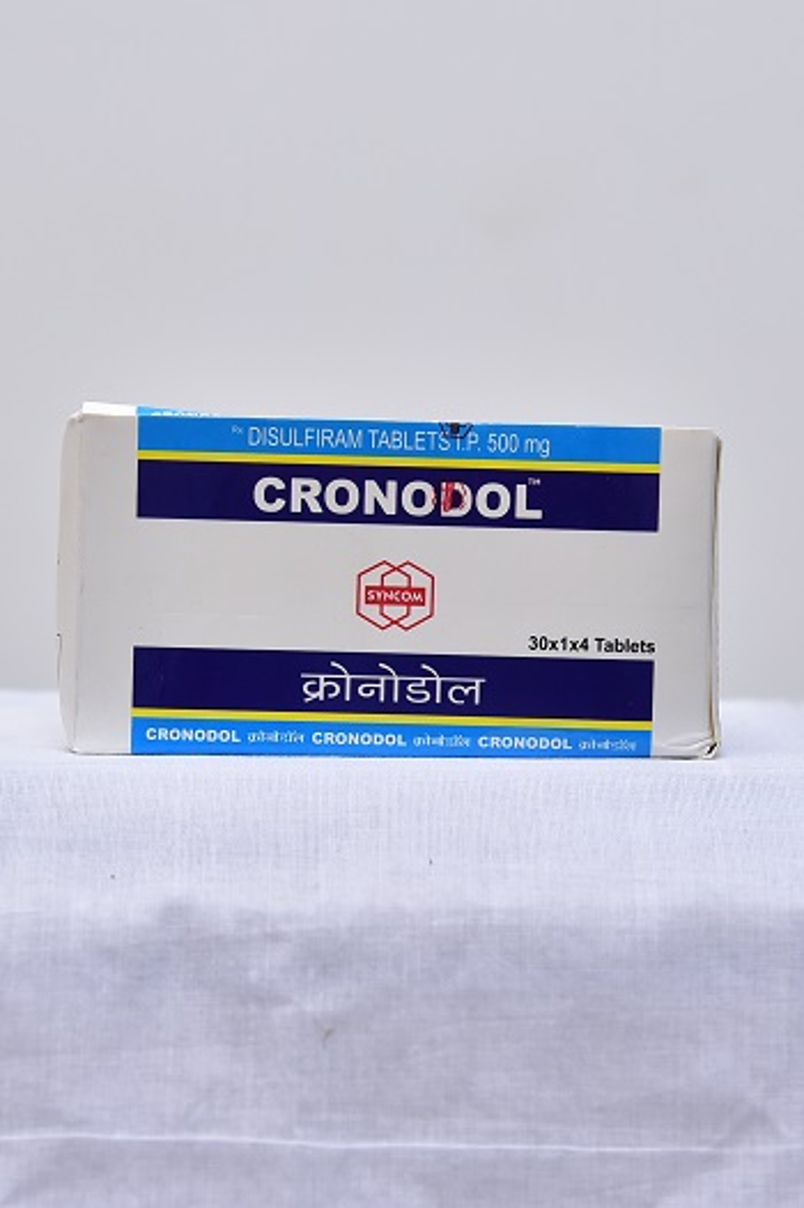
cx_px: 402
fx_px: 1845
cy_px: 604
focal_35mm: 55
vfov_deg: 36.3
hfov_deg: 24.6
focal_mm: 55
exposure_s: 1/125
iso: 1250
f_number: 4
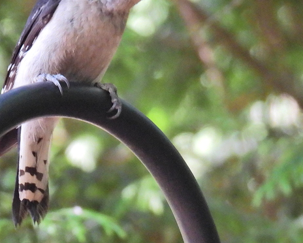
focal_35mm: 1076
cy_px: 133
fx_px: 9657
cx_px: -25
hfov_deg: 1.8
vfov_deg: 1.4
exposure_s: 1/60
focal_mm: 71.4
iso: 500
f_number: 5
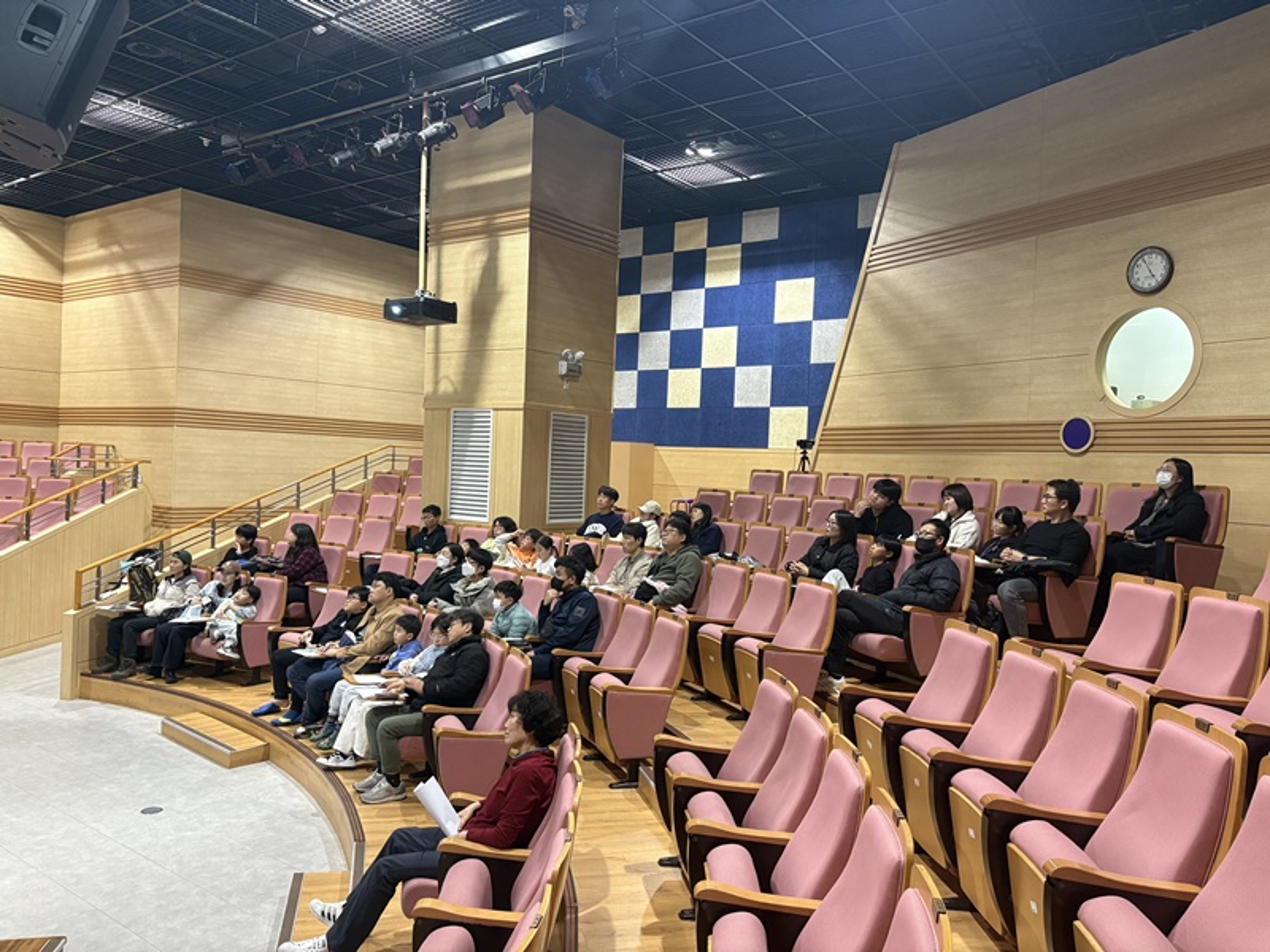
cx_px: 635
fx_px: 954
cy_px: 476
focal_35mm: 26
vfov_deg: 53.1
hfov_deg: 67.3
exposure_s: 1/60
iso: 200
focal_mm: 5.96
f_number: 1.6
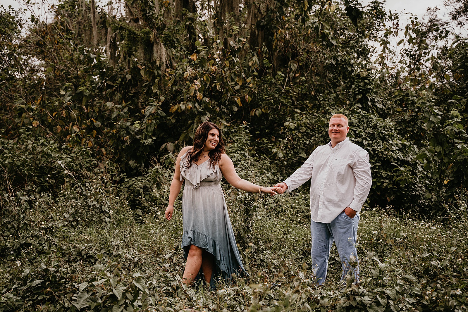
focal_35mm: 39
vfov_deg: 34.2
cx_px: 234
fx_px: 507
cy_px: 156
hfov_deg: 49.5
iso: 200
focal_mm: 39
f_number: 2.8
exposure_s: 1/500
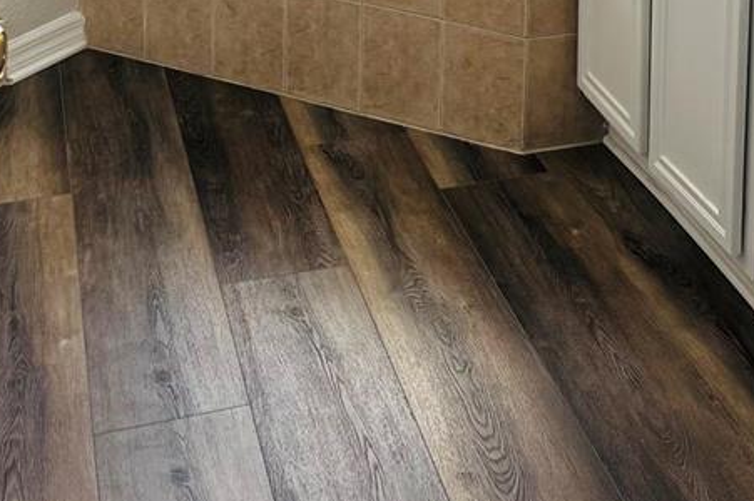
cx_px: 540
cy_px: -316
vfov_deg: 16.6
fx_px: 1507
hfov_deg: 27.8
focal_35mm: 72
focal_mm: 5.96
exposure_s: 1/121
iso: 40
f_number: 1.6
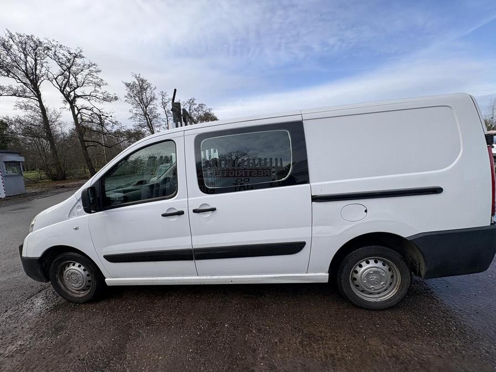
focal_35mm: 14
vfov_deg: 85.7
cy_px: 186
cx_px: 248
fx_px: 201
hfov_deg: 102.1
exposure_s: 1/944
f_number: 2.2
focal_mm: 2.22
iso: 40
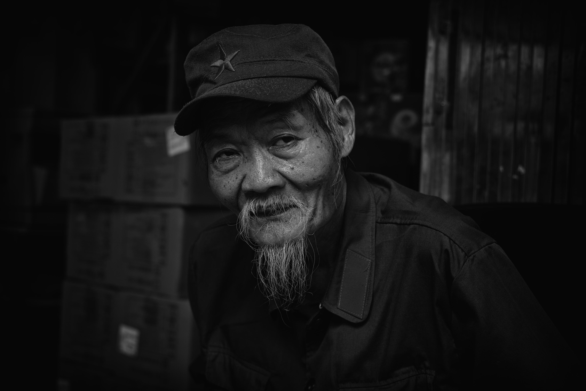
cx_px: 293
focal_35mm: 53
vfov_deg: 25.5
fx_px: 863
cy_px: 196
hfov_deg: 37.5
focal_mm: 35
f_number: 3.2
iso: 160
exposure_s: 1/125
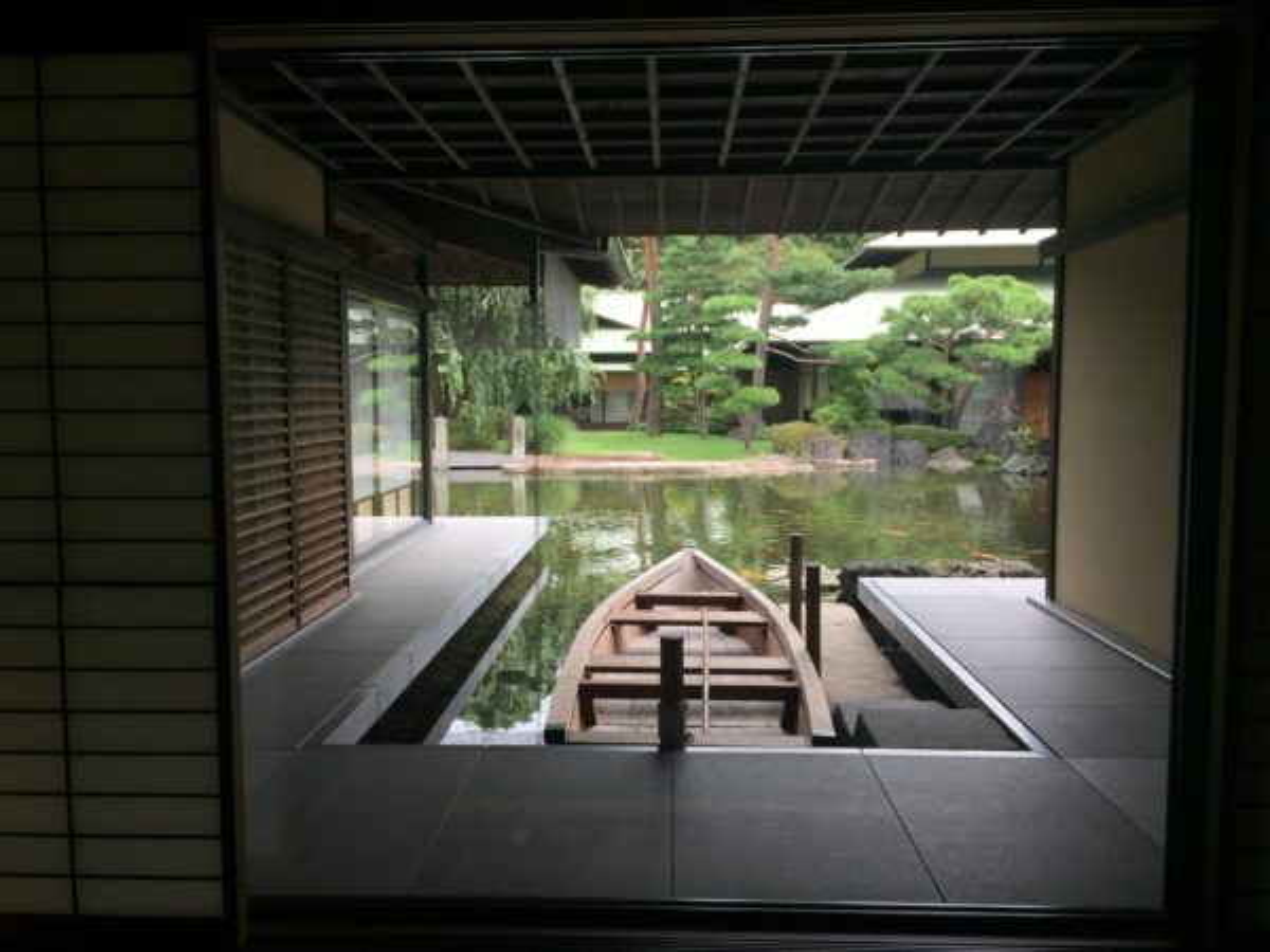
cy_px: 476
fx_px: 1064
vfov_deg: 48.2
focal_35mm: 29
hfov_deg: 61.7
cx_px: 635
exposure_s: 1/507
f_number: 2.2
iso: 32
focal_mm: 4.15
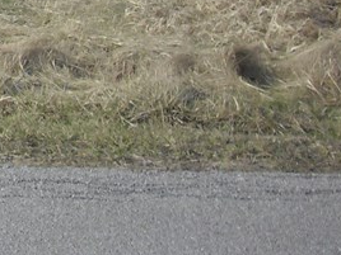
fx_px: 1428
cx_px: -212
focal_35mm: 145
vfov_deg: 9.7
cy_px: -209
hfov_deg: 12.7
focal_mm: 6.2
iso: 100
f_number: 8
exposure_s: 1/160
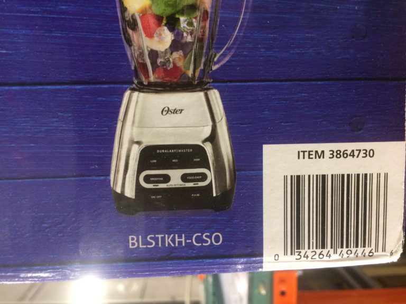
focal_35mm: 29
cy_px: 152
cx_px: 203
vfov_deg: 48.2
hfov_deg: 61.7
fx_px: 340
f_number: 2.2
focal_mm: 4.15
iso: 160
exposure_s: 1/30
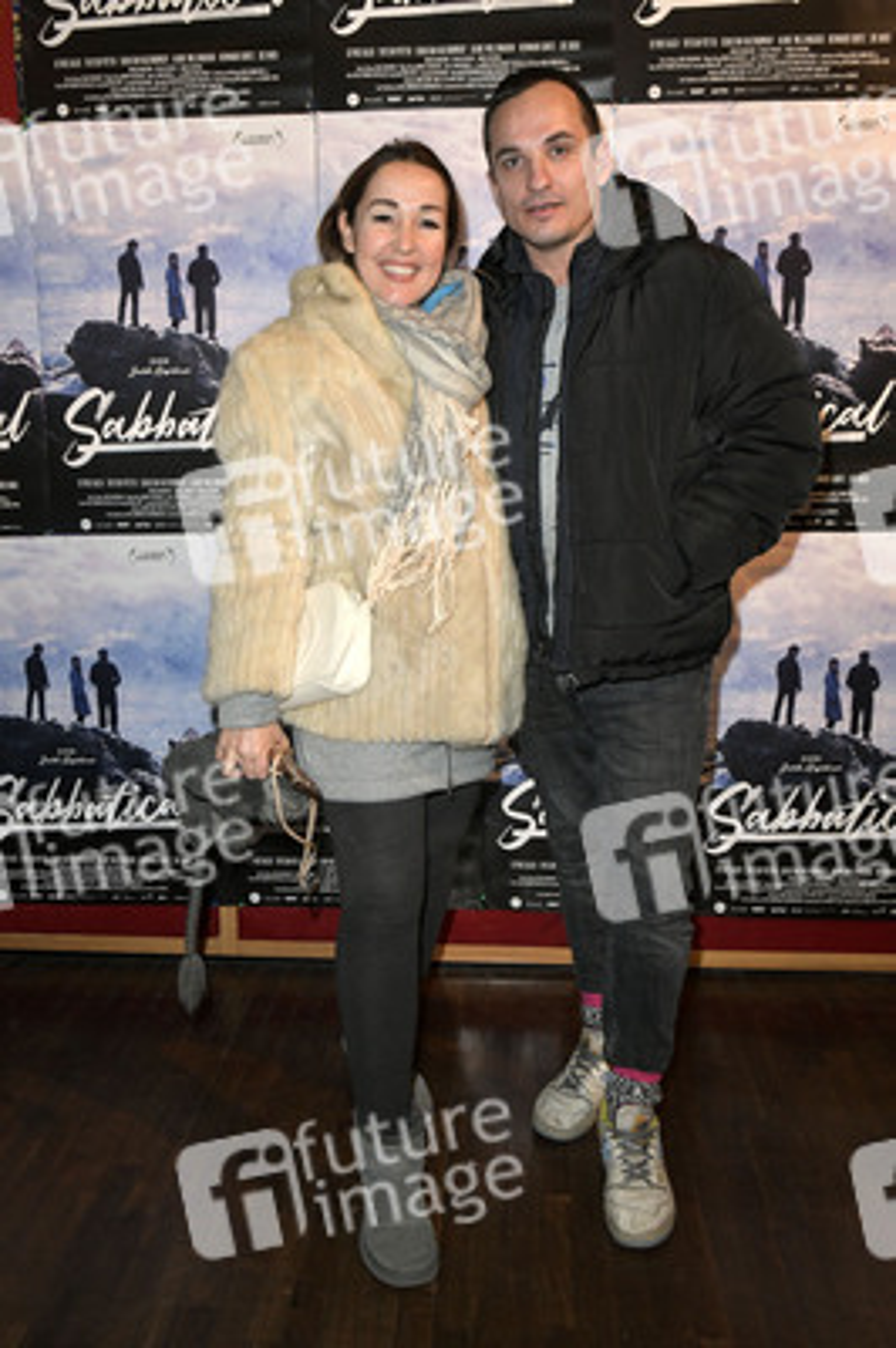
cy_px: 674
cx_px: 448
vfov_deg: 58.8
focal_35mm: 32
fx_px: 1197
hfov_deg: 41.0
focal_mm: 32
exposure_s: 1/250
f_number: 7.1
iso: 2500
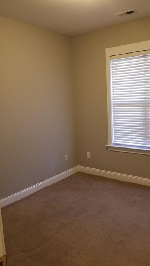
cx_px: 96
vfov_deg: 64.3
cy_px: 127
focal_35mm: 30
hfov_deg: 38.6
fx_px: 212
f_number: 1.7
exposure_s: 1/30
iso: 200
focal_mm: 4.3
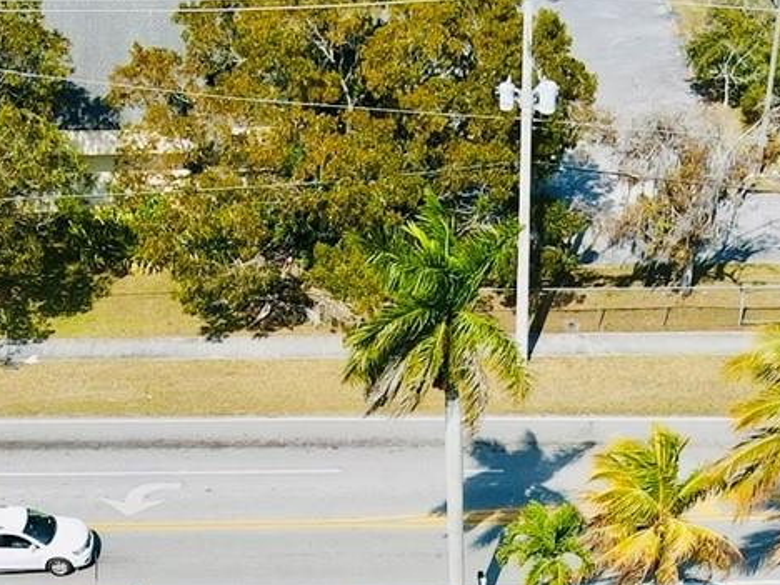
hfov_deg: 23.8
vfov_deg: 16.9
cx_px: 445
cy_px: 778
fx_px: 1848
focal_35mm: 82
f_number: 2.8
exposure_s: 1/800
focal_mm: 4.5
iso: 100
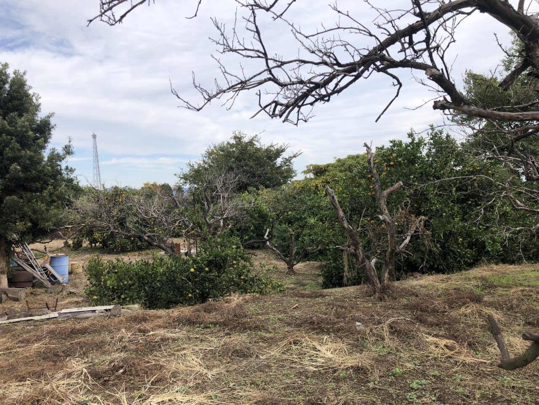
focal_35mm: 28
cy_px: 202
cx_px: 270
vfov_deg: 49.7
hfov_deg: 63.4
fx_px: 436
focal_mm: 4
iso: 20
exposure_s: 1/1499
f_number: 1.8
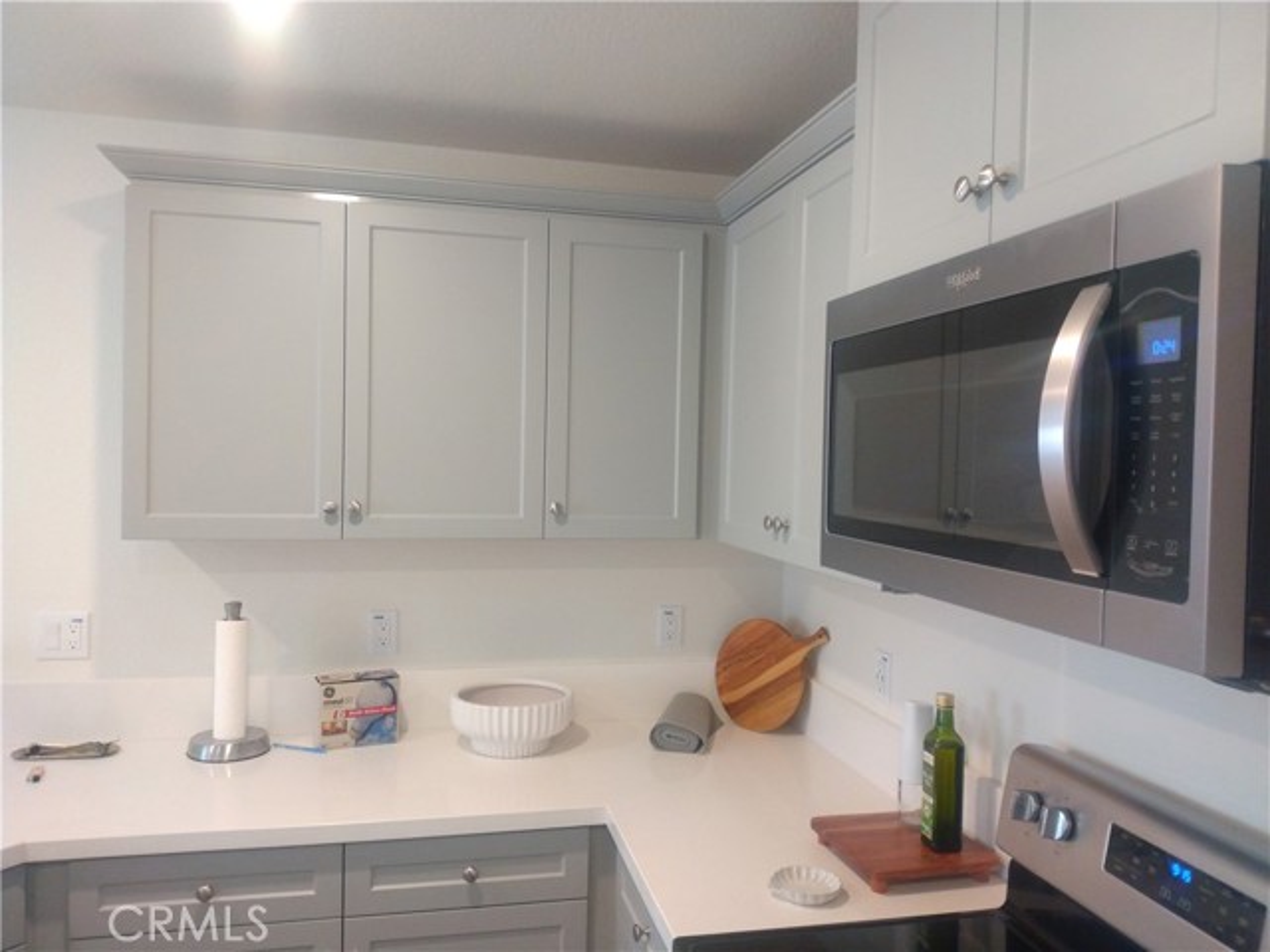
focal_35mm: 20
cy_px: 476
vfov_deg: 66.0
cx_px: 635
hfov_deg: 81.7
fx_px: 734
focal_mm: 3.54
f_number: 2
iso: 381
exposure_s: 1/30
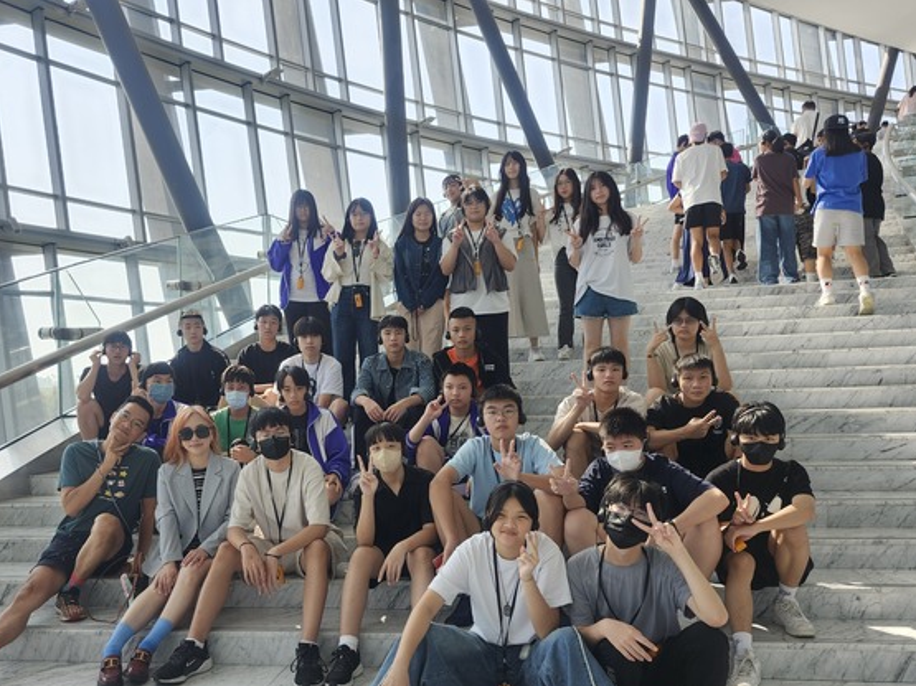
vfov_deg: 48.0
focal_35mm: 29
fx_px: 767
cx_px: 380
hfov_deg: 61.3
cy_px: 405
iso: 32
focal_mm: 5.54
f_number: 1.8
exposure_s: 1/180
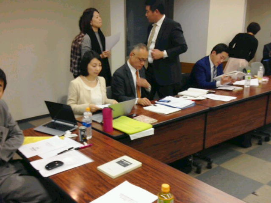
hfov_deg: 55.4
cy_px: 102
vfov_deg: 42.9
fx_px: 258
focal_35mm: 33
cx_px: 136
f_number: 2.4
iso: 50
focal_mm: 4.12
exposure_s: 1/30
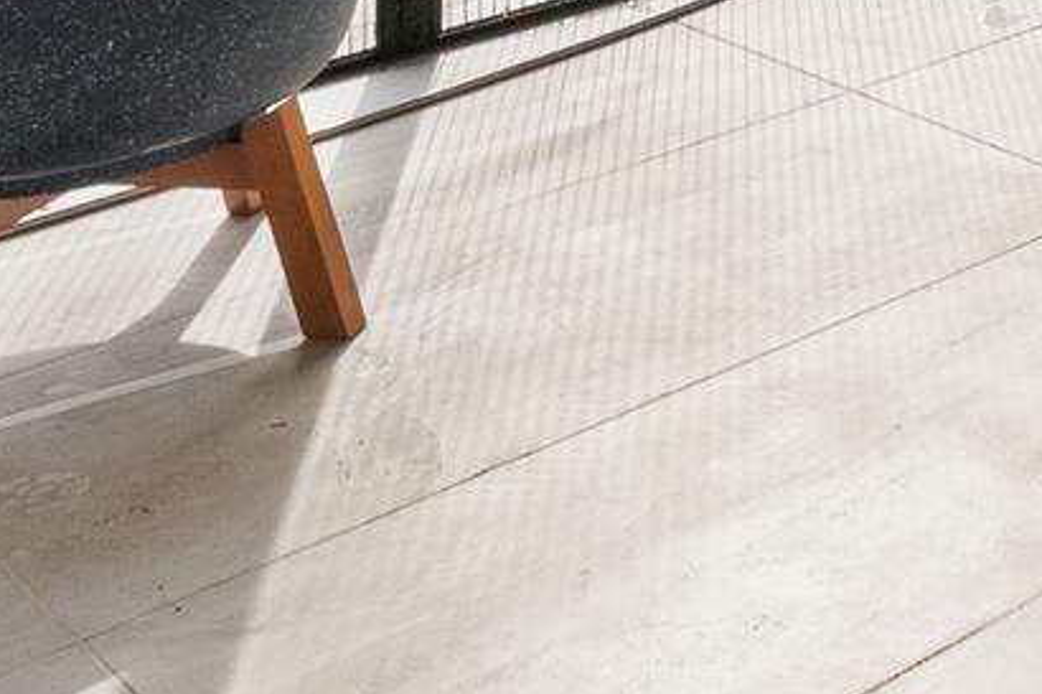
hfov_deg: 21.3
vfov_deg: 13.7
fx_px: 2315
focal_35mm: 80
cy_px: -817
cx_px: 1576
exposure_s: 1/25
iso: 800
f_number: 20
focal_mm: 16
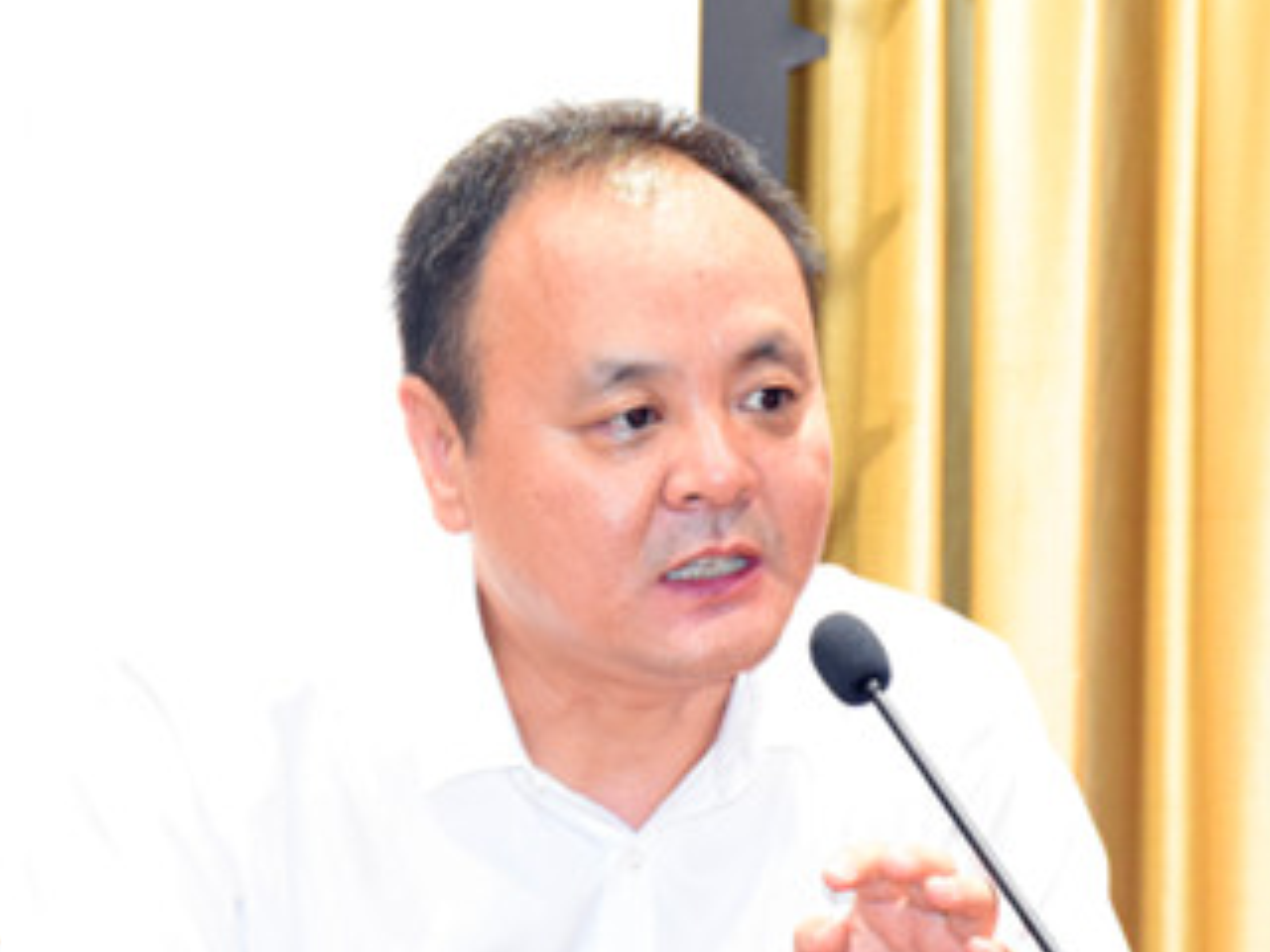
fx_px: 7551
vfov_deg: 7.2
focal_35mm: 206
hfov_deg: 9.6
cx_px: 683
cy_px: 565
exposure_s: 1/125
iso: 3200
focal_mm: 85
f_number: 7.1
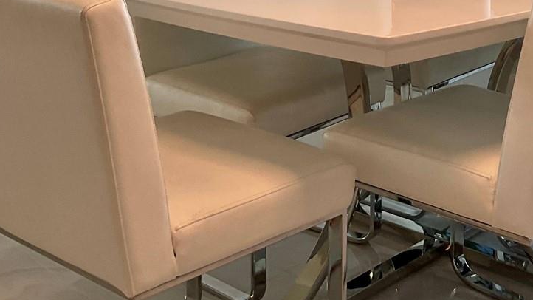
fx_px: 989
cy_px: -112
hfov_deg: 29.9
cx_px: 371
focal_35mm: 70
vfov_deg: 16.1
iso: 40
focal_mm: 3
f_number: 1.8
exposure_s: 1/120
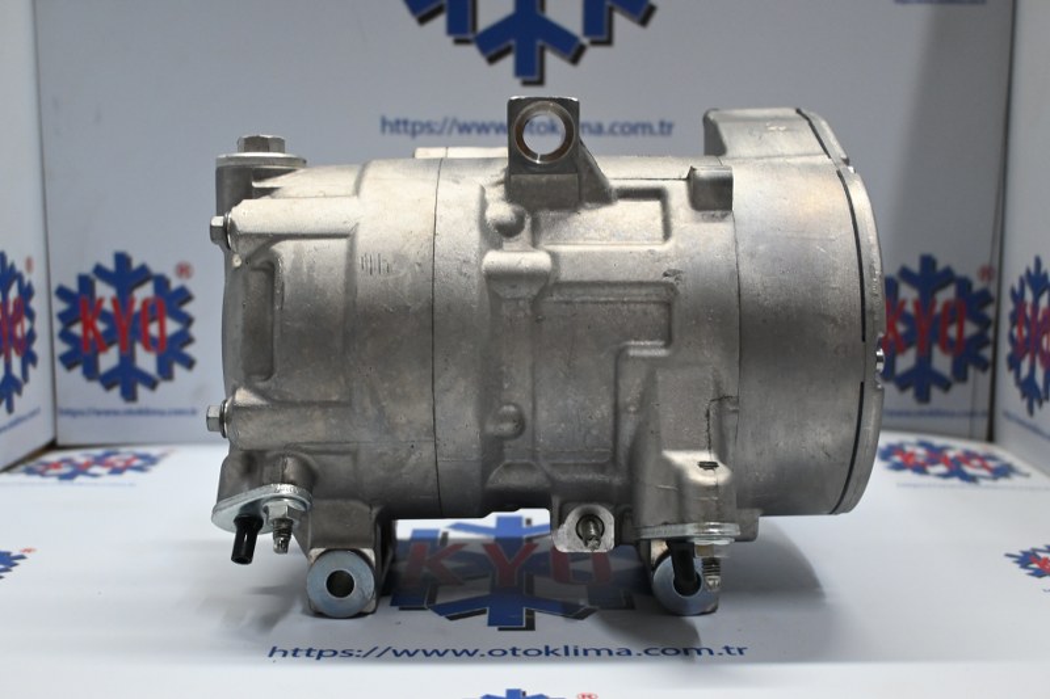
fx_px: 1268
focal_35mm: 44
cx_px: 525
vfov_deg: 30.8
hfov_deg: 45.0
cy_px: 350
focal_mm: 29
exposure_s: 1/125
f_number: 4.8
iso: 1250
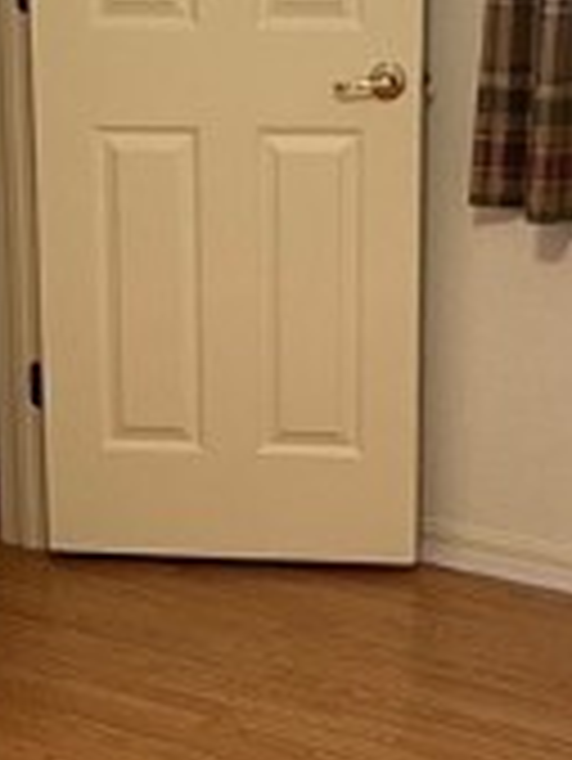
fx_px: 2597
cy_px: 499
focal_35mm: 118
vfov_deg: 16.6
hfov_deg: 12.6
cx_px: 221
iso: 200
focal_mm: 4.2
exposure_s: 1/60
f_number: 1.6
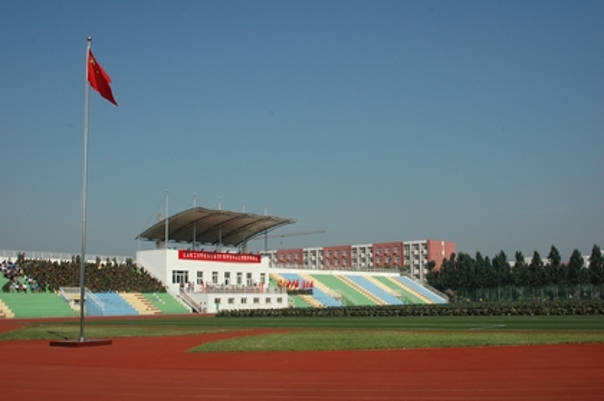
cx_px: 302
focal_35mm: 42
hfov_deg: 46.4
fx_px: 704
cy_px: 200
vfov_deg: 31.8
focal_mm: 28
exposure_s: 1/500
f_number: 11
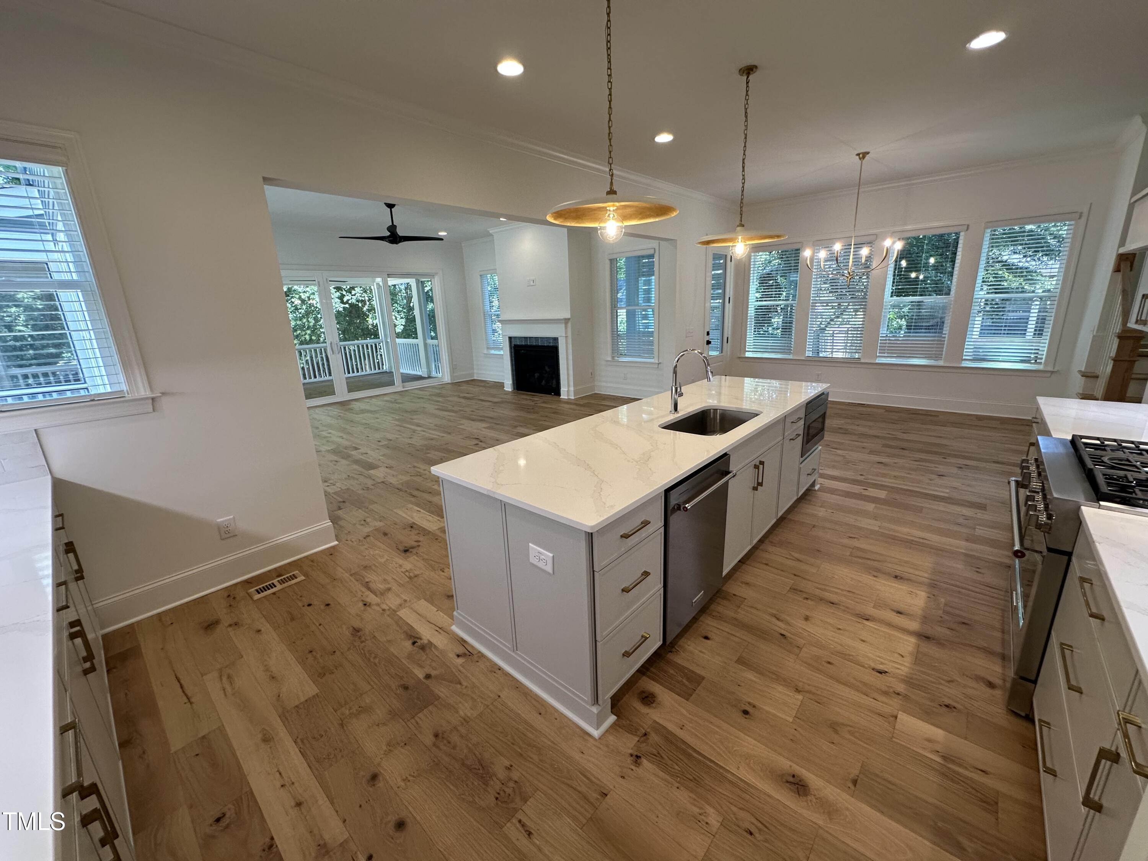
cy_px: 430
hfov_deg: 102.1
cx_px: 574
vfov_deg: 85.7
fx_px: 464
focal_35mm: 14
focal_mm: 2.22
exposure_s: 1/120
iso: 160
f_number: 2.2
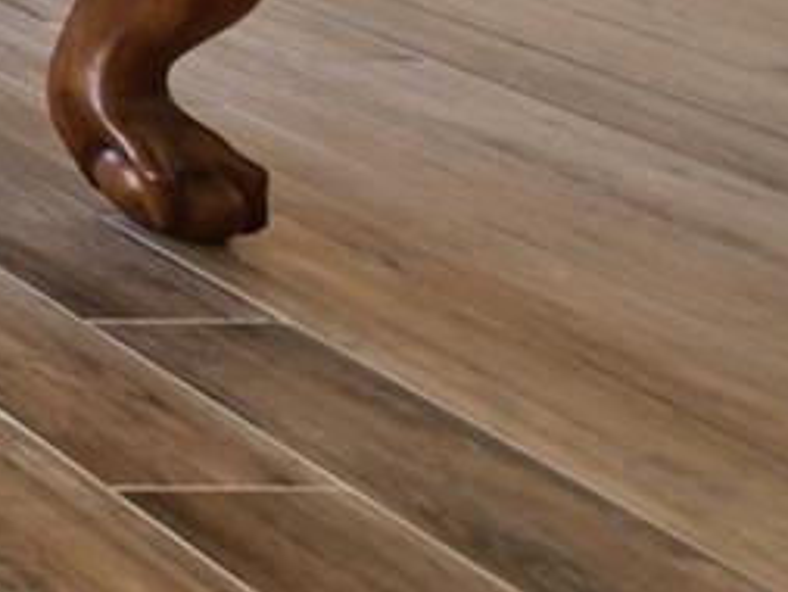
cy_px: -685
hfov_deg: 11.5
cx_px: -1570
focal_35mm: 73
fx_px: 1663
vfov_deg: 15.1
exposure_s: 1/200
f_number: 4
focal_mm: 8
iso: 640
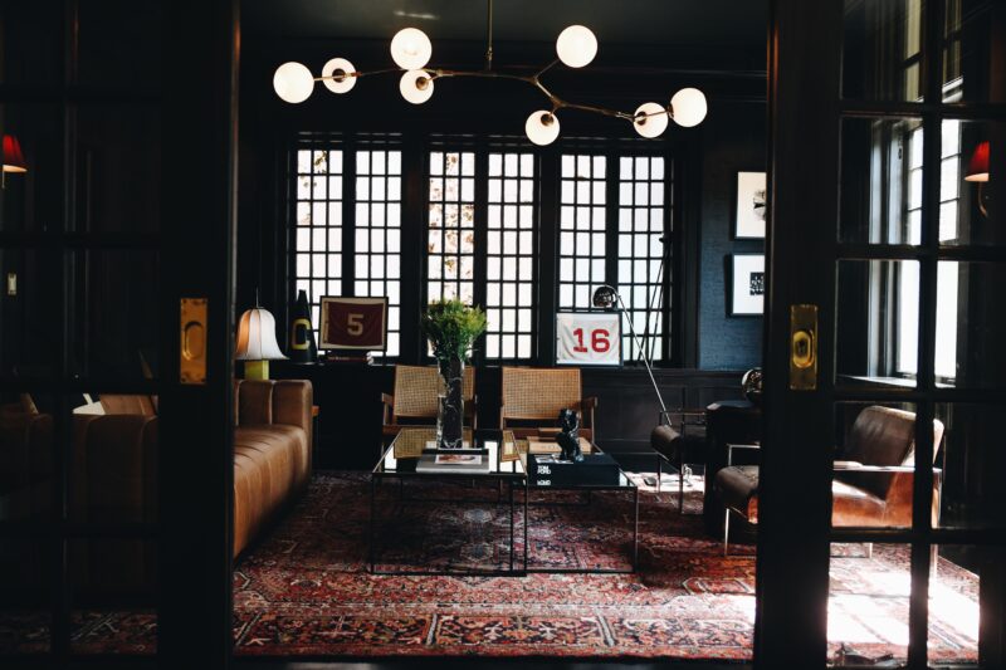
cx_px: 503
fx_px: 894
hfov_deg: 58.7
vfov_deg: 41.1
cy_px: 335
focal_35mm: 32
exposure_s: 1/160
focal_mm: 32
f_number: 5
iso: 1250
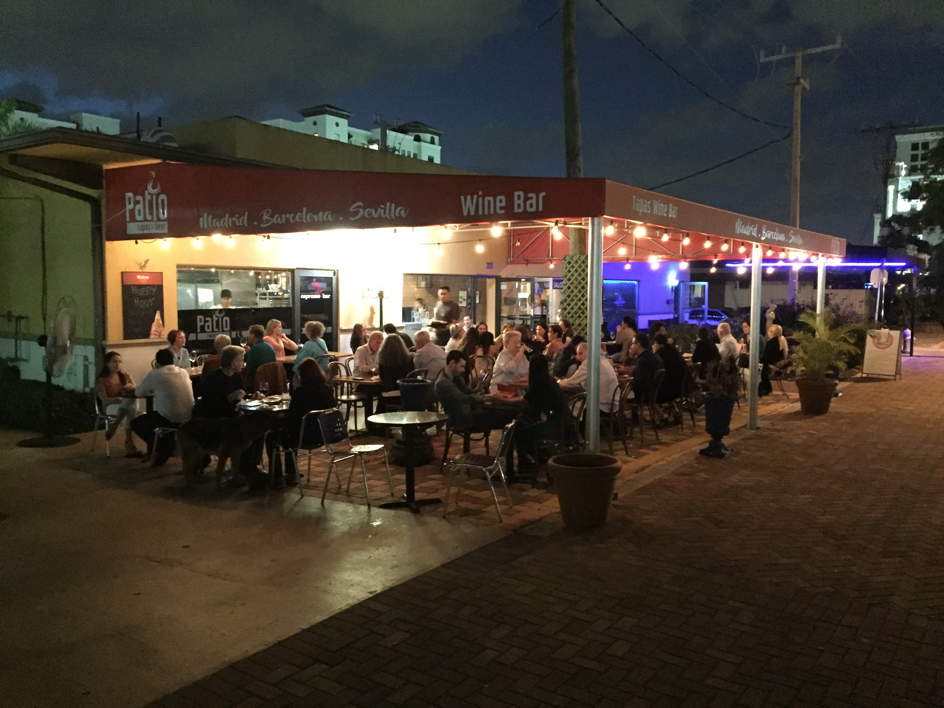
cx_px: 472
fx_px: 791
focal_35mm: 29
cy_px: 354
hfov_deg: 61.7
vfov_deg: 48.2
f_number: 2.2
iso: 2000
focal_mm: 4.15
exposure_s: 1/15
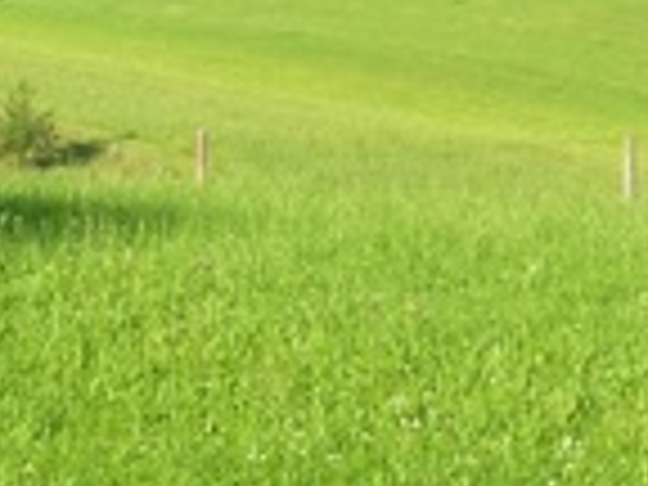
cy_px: 36
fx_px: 7263
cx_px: -22
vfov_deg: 3.8
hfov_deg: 5.1
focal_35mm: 388
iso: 100
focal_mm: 17
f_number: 5.7
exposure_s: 1/125
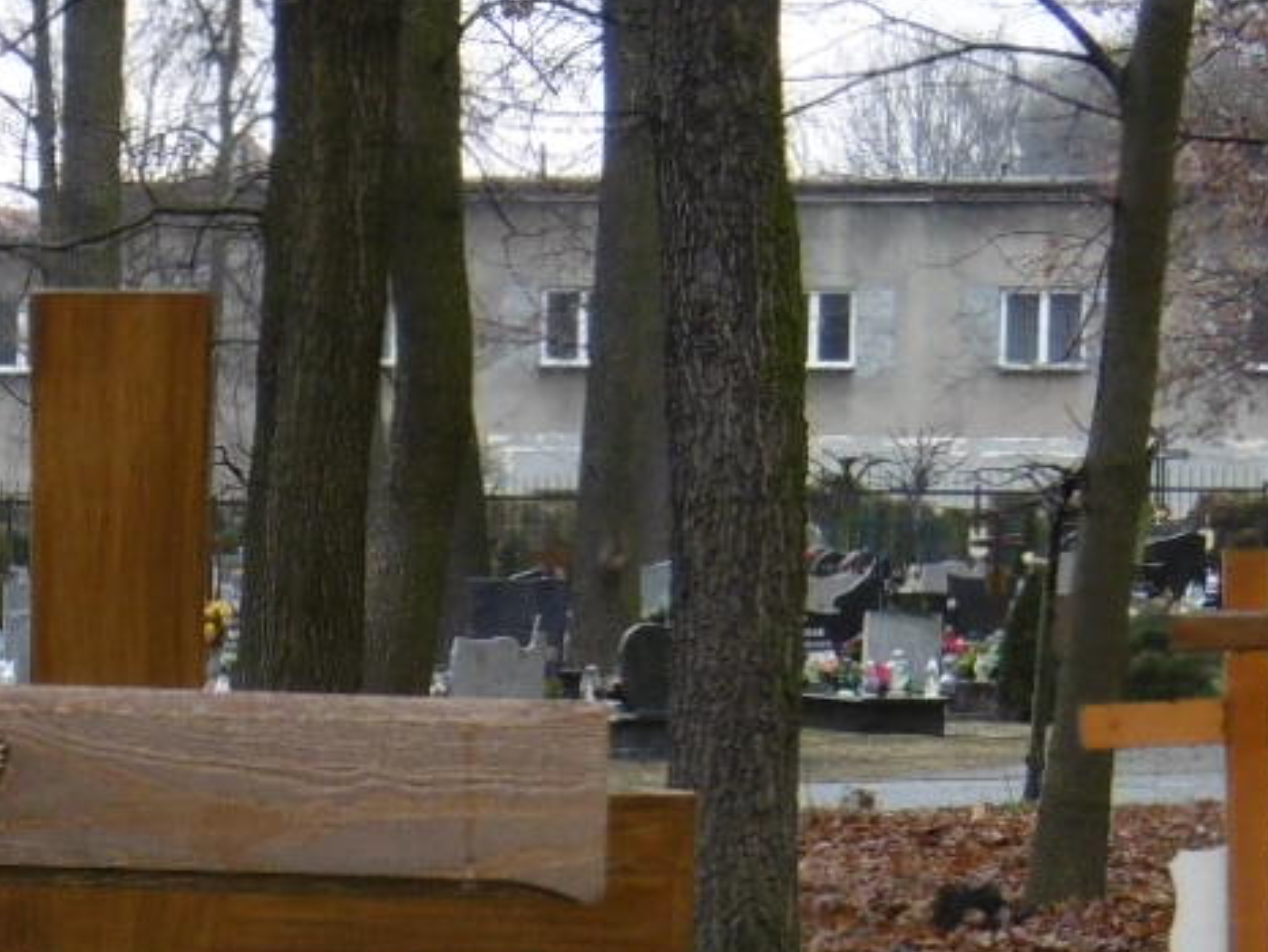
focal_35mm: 224
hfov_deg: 8.7
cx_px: -286
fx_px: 8209
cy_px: 1618
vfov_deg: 6.5
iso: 100
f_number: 4
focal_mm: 9.2
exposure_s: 1/60
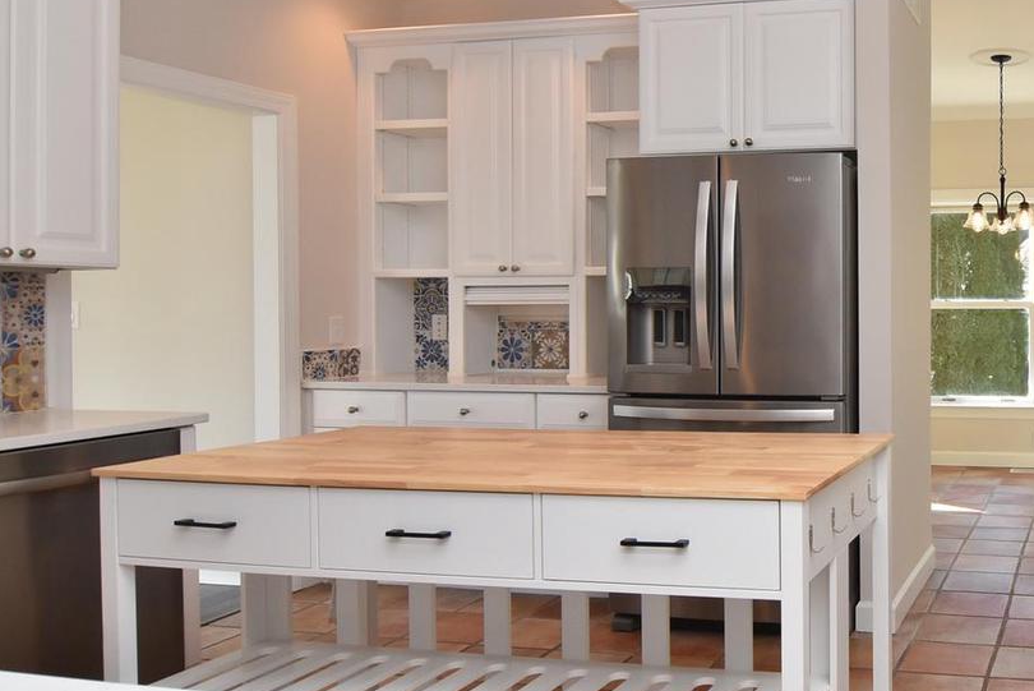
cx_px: 917
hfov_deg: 52.2
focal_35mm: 32
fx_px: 920
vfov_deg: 41.1
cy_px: 313
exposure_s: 1/100
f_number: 9
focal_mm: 12
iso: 800
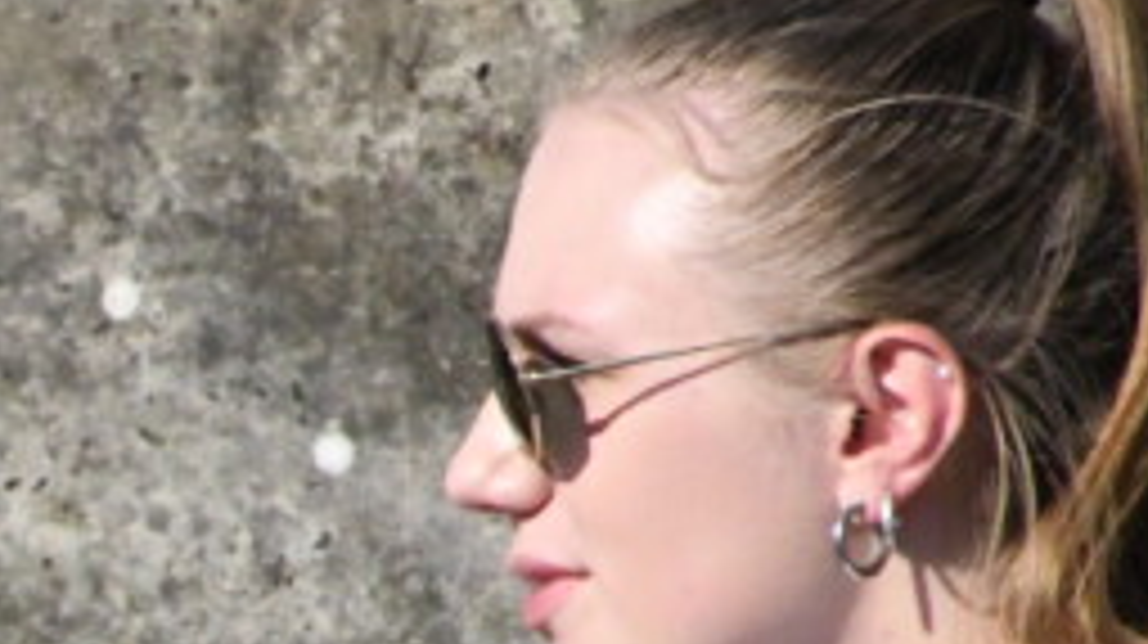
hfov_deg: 0.9
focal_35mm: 2529
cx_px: -1017
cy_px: 1052
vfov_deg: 0.5
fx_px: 76927
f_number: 14
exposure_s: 1/8000
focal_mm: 400
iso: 6400
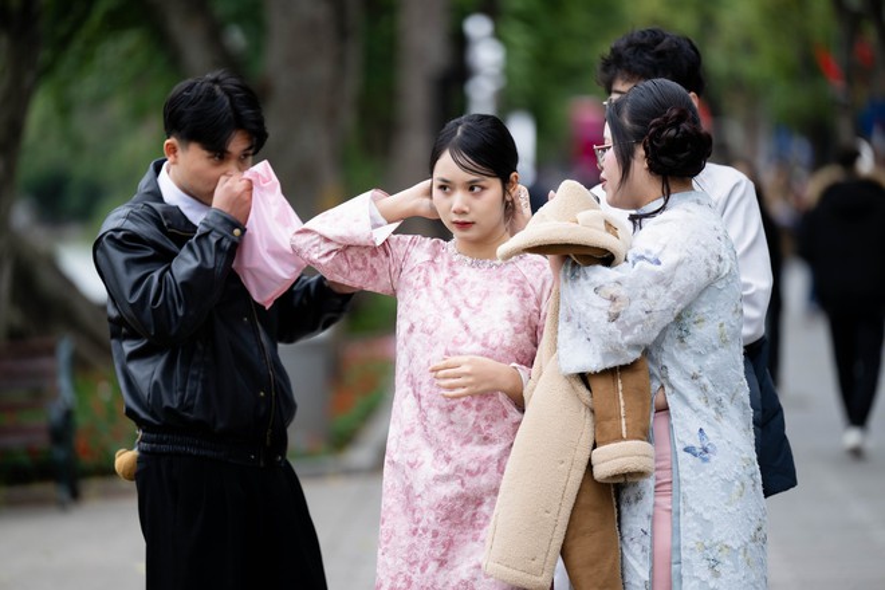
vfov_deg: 6.9
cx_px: 442
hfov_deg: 10.3
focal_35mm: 200
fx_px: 4916
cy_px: 295
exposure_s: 1/320
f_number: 2.8
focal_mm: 200
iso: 320
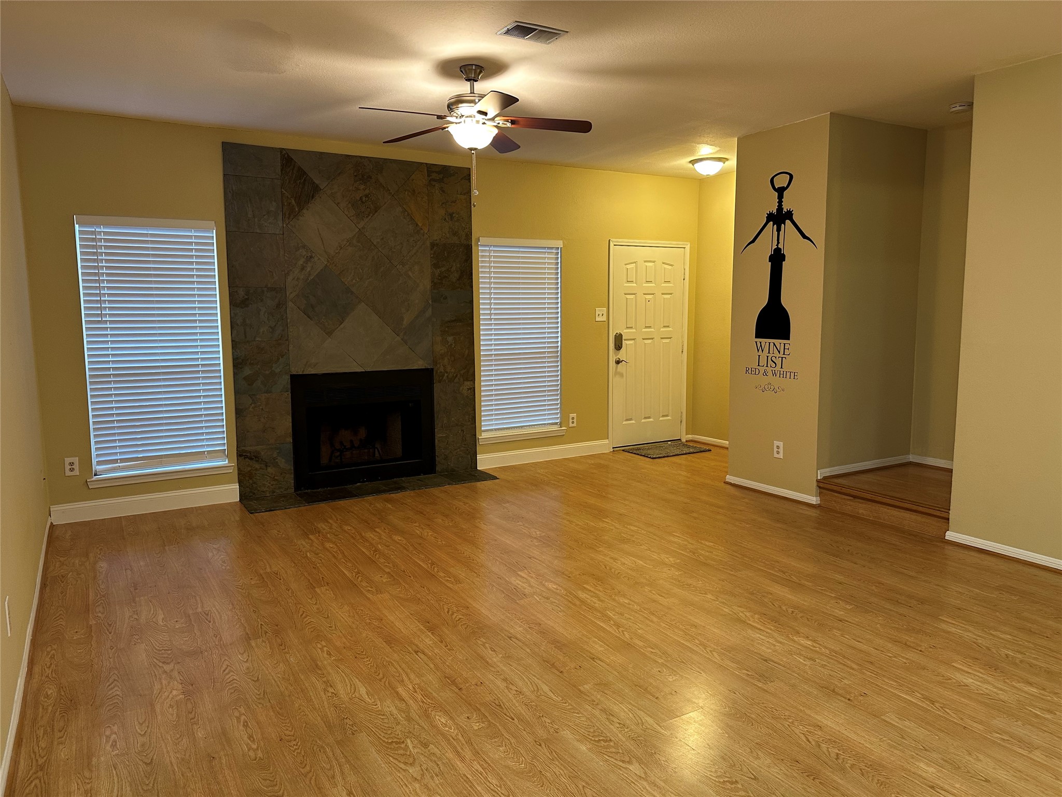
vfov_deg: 56.8
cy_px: 398
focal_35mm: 24
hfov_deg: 71.6
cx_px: 531
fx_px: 736
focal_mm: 6.86
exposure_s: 1/60
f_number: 1.78
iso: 200
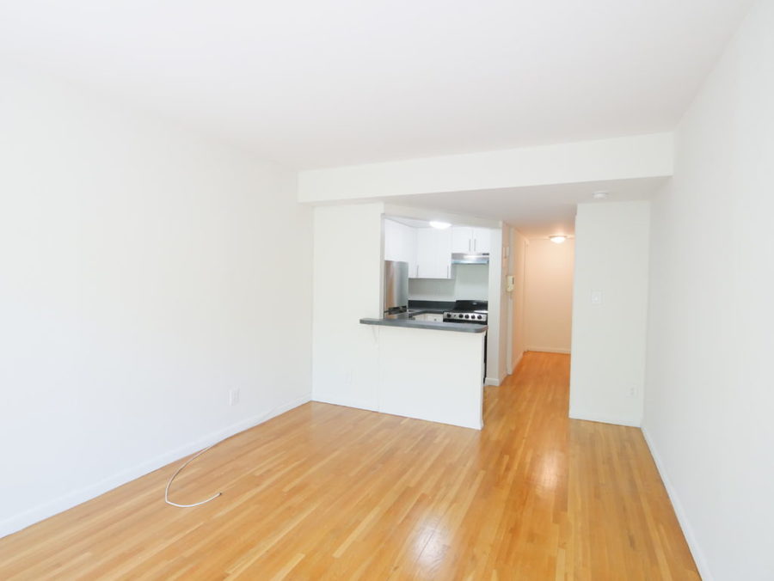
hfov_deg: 87.7
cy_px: 290
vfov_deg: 71.6
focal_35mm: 18
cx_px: 387
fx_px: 403
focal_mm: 9
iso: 640
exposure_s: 1/60
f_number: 6.3
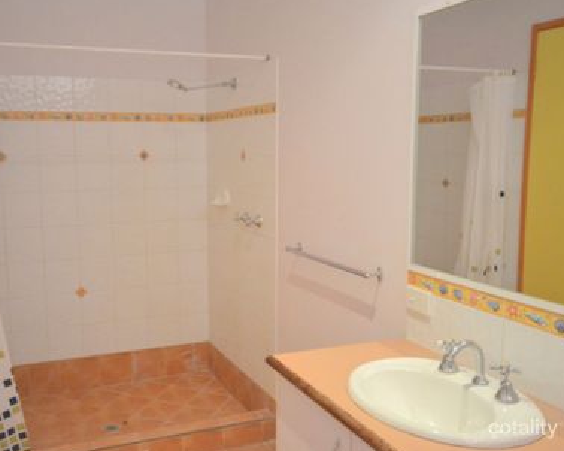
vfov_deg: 42.2
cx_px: 231
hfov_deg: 51.3
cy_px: 225
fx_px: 584
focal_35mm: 35
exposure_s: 1/40
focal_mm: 20
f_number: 5.6
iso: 3200
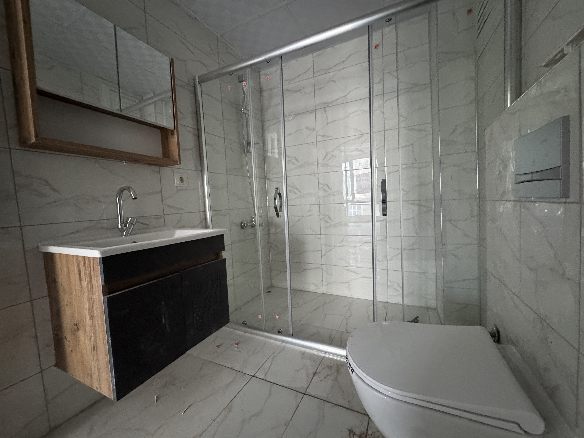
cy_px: 219
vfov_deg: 85.7
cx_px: 292
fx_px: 236
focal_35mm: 14
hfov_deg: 102.1
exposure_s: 1/60
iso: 800
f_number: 2.2
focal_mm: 2.22
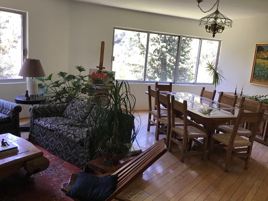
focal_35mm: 31
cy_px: 100
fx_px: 240
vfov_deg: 45.5
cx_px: 134
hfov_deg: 58.3
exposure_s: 1/30
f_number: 2.4
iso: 25
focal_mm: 3.3
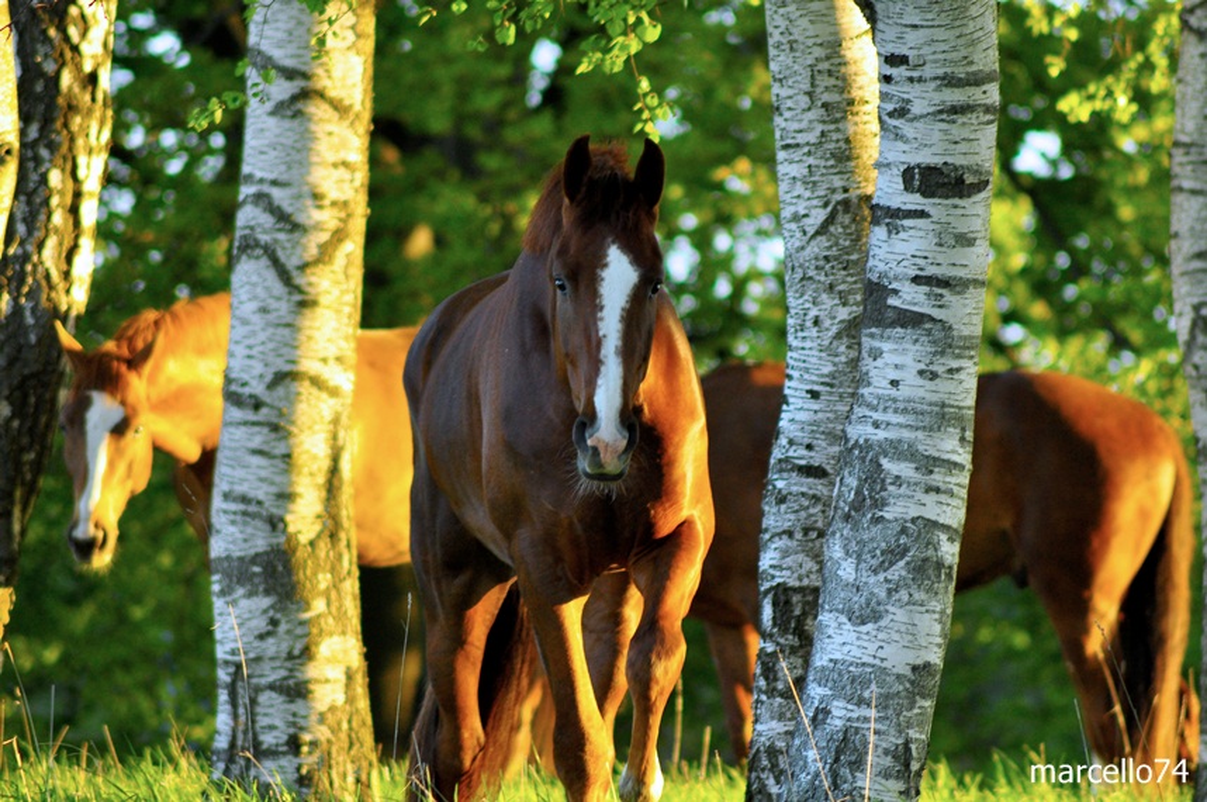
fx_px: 15070
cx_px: 604
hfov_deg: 4.6
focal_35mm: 450
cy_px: 401
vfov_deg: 3.0
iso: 640
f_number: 5.6
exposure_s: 1/250
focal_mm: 300
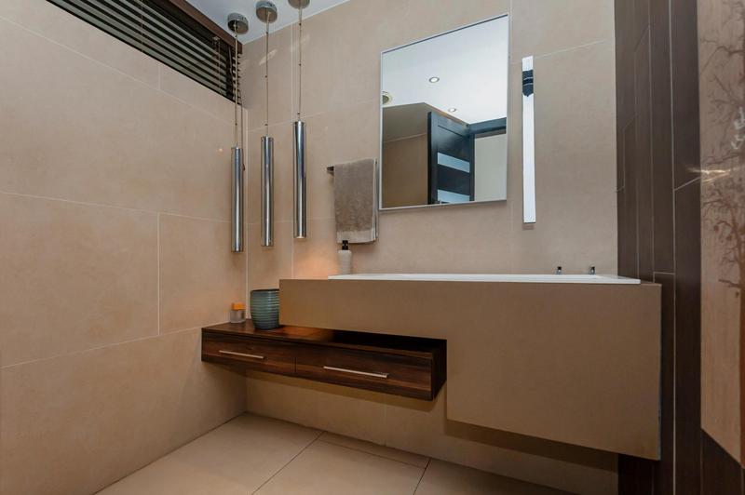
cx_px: 372
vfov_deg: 73.6
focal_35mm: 16
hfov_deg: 96.8
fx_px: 331
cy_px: 248
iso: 400
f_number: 7.1
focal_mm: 16
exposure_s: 1/125
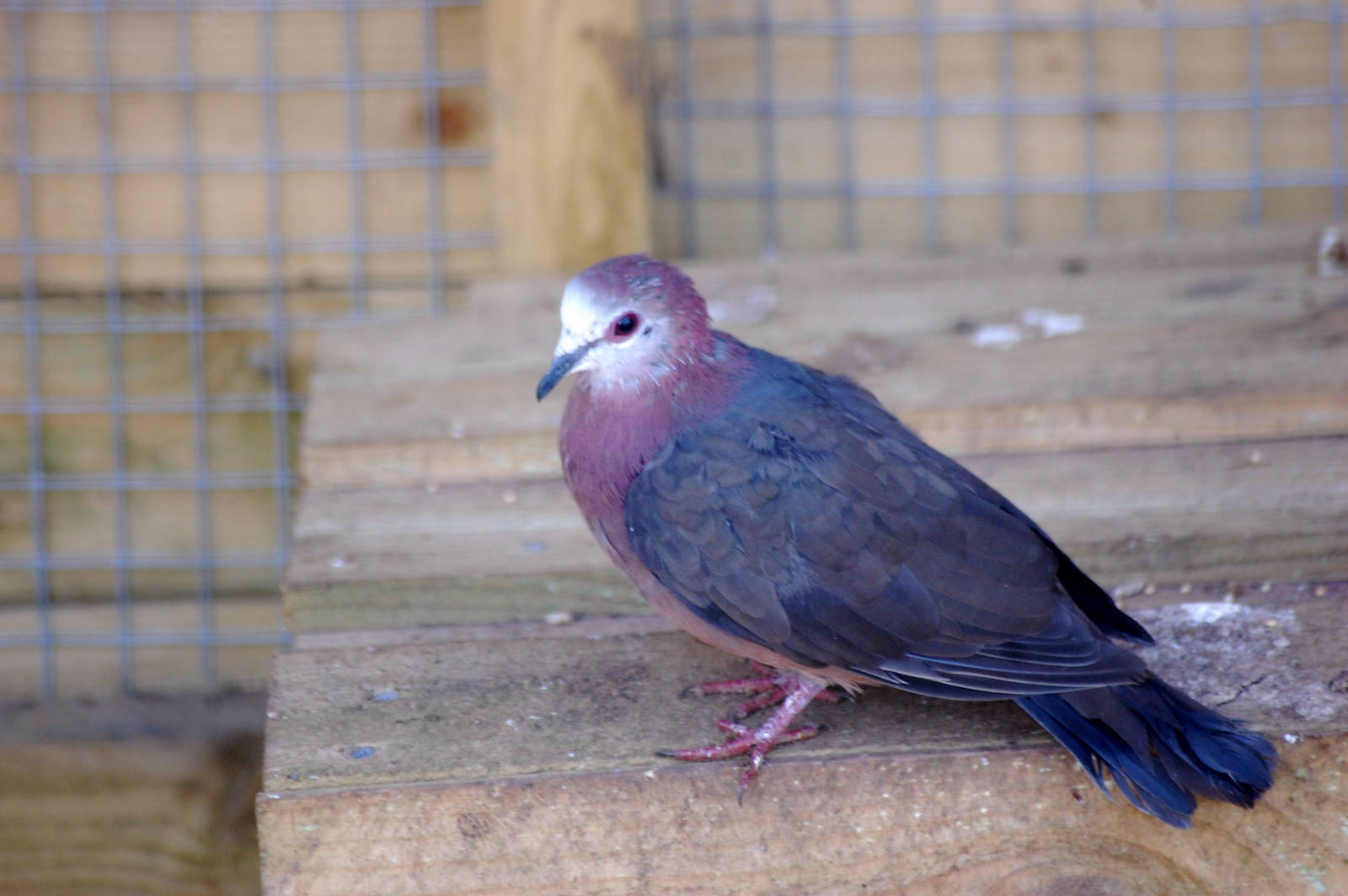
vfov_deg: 4.6
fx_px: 11224
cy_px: 448
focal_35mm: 300
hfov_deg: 6.9
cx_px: 674
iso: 800
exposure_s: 1/60
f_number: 5.6
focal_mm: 200
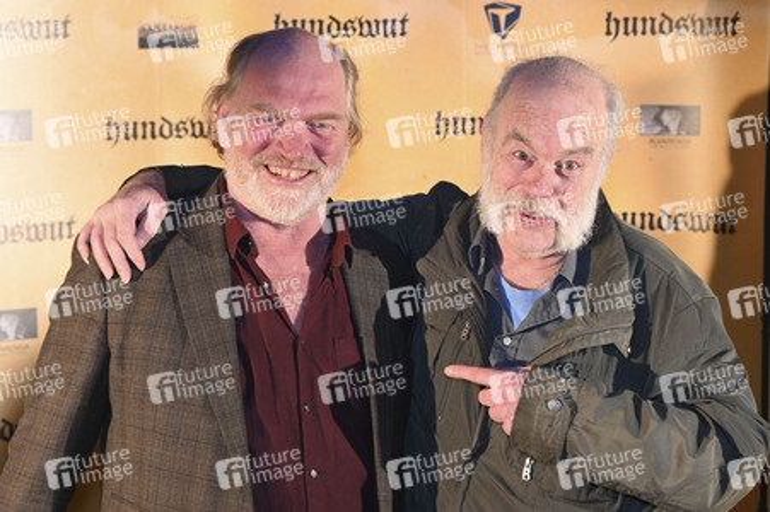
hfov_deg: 27.4
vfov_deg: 18.4
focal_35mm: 74
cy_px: 256
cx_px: 385
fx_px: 1582
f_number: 6
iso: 2500
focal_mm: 74
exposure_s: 1/200
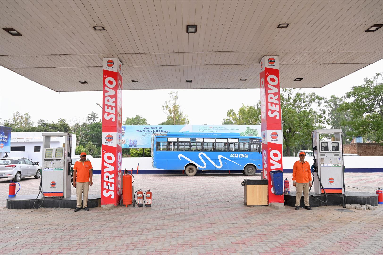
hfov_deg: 62.0
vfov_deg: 43.6
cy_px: 128
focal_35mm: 30
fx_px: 319
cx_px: 192
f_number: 7.1
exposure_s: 1/200
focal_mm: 30
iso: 200
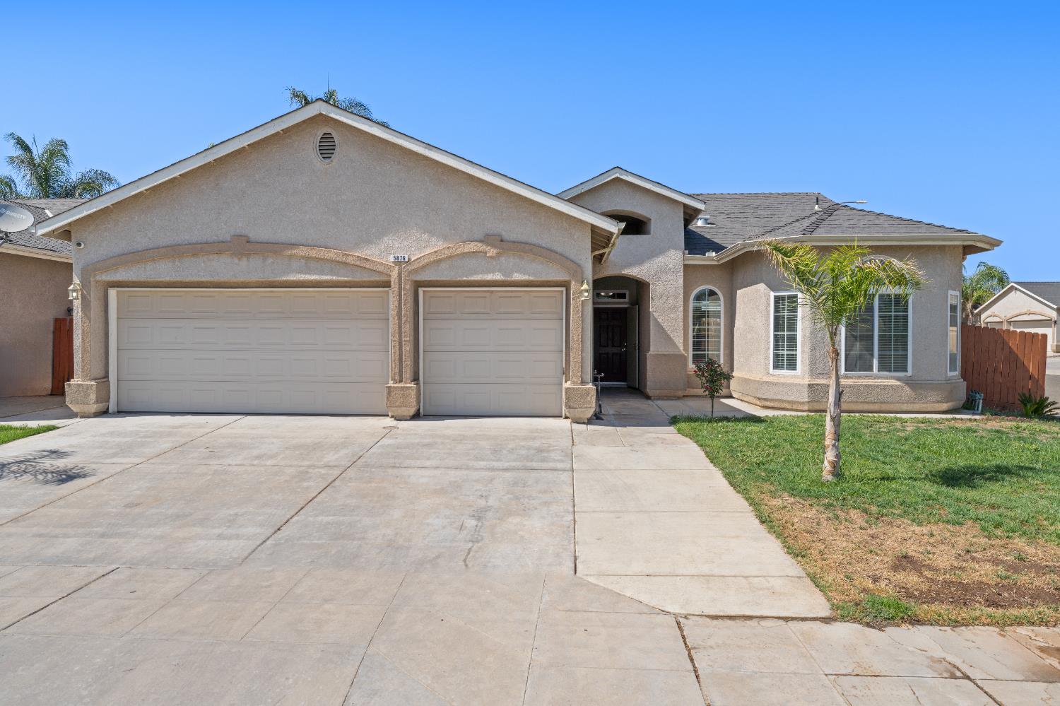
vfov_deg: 53.1
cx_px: 530
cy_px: 353
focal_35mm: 24
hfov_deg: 73.8
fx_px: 706
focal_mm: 24
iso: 100
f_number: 8
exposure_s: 1/320
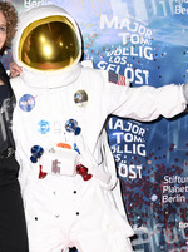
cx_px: 59
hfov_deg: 21.1
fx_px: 501
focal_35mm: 69
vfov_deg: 27.9
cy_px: 183
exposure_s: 1/160
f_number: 5.6
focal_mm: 36
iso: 500
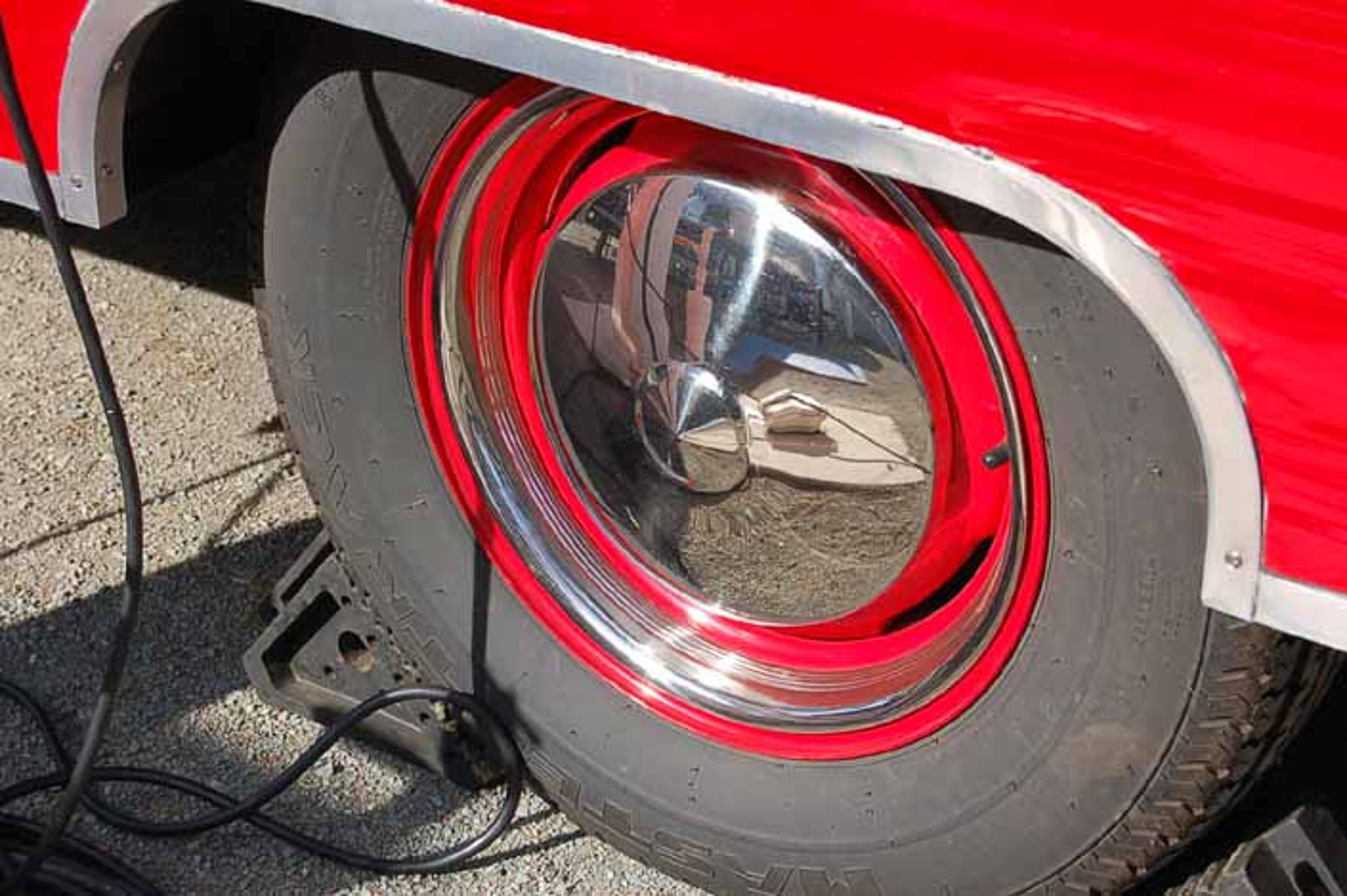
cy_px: 448
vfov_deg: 16.5
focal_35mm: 82
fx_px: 3085
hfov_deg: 24.6
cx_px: 674
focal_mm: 55
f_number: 9
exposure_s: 1/320
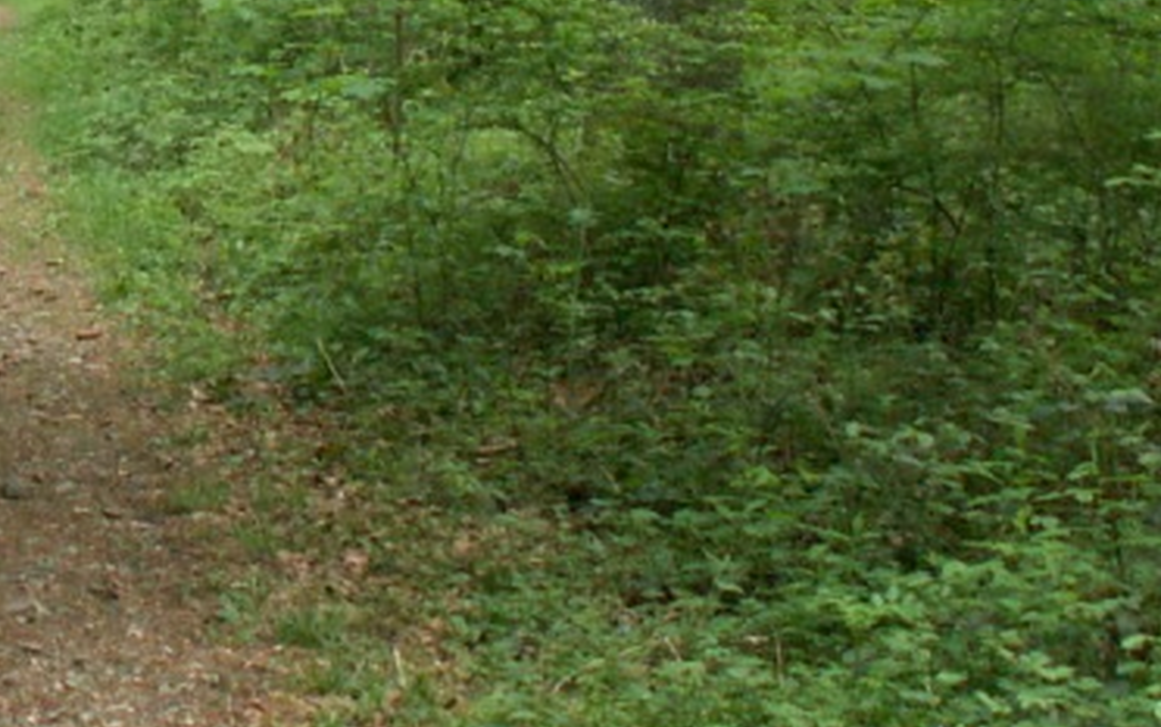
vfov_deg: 12.7
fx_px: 3229
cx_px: -81
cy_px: -12
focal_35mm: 102
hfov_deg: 19.6
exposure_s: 1/40
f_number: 2.8
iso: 125
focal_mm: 5.86
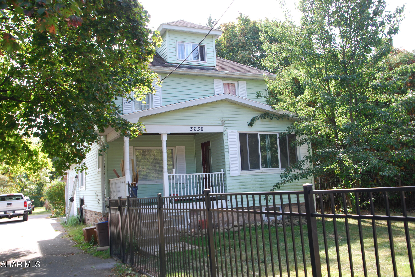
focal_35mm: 33
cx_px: 208
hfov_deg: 57.2
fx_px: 381
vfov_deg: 40.1
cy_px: 138
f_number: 4.5
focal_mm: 22
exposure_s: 1/80
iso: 200
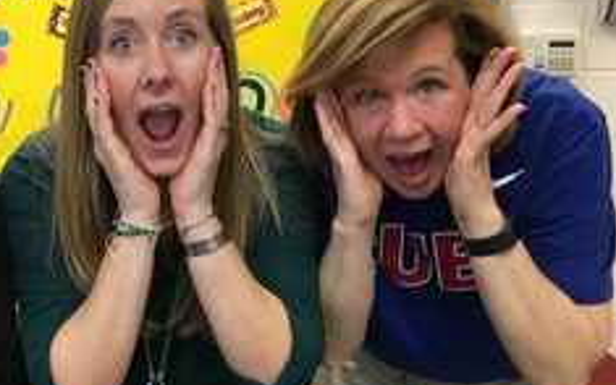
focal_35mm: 54
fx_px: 907
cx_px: 149
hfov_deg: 36.6
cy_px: 242
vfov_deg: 23.9
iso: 80
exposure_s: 1/30
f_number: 2.2
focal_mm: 4.15
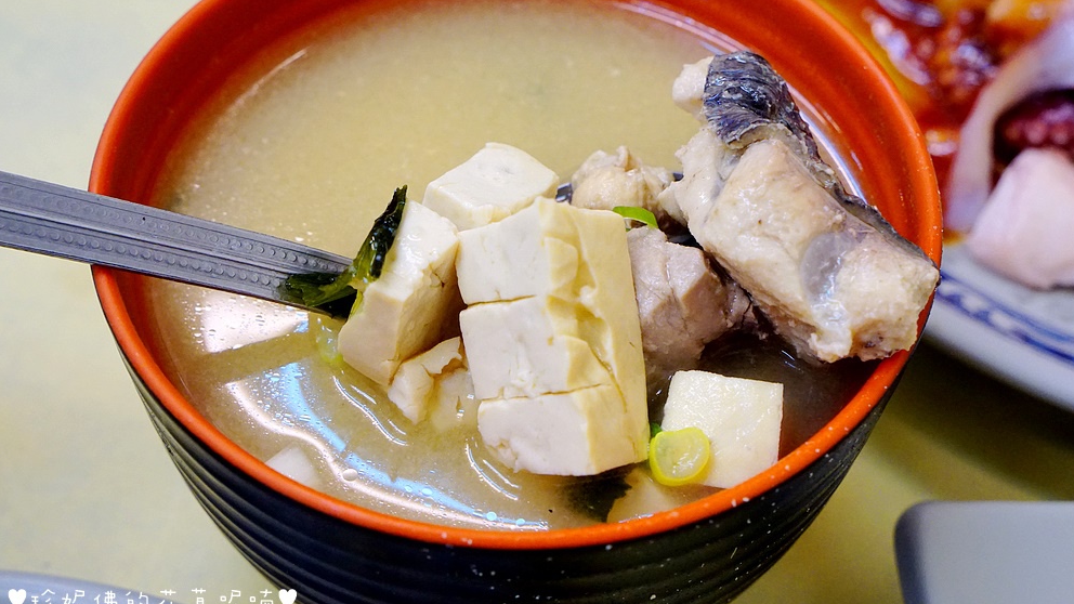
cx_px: 552
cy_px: 282
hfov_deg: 38.8
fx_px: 1525
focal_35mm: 54
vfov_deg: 22.4
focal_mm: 33
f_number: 8
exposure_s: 1/60
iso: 1600
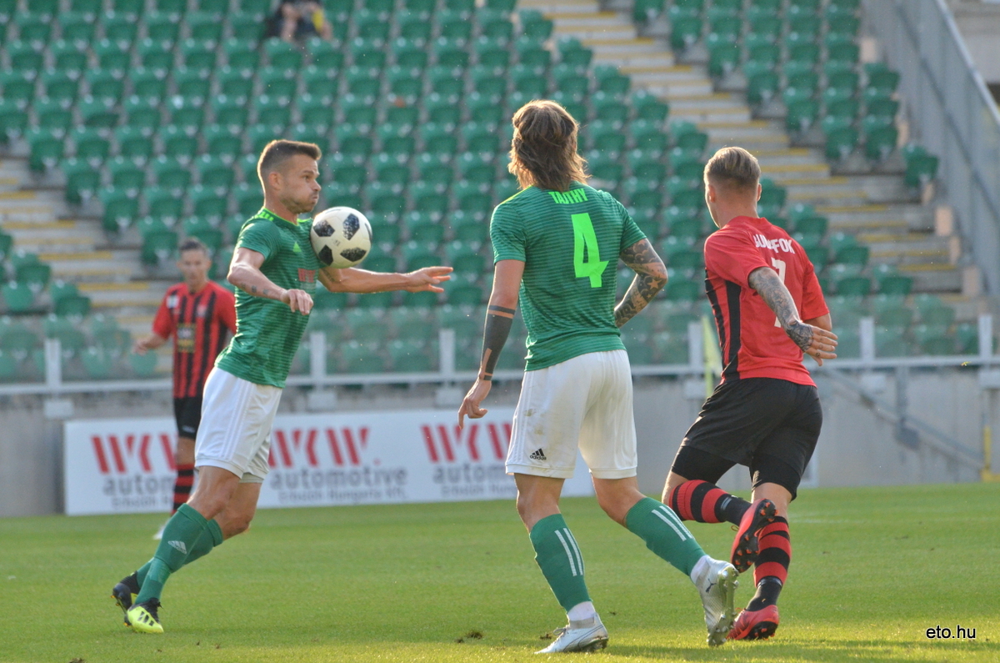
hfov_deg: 6.3
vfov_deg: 4.1
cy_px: 332
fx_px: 9148
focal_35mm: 330
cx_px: 500
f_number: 6.3
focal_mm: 220
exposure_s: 1/2500
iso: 2200
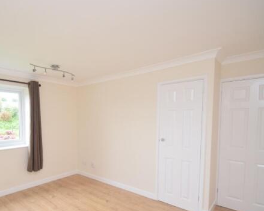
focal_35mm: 21
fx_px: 164
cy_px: 127
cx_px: 91
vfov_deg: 64.9
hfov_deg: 75.5
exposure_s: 1/125
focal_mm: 10
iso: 560
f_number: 5.6
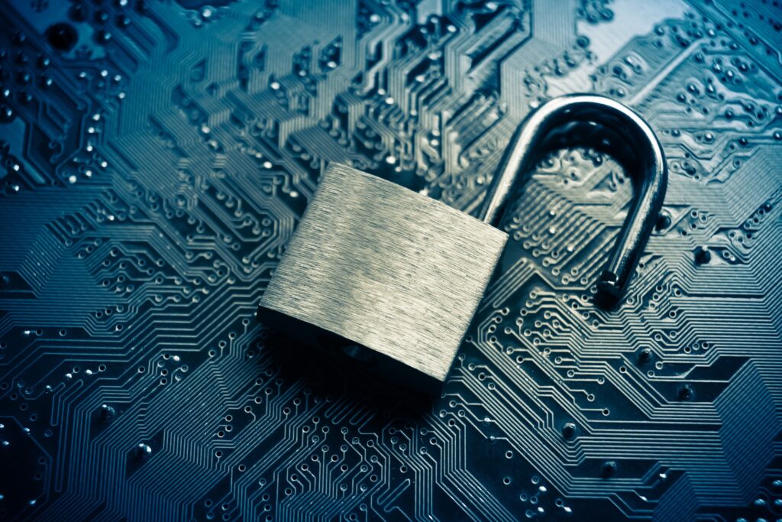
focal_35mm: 82
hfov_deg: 24.6
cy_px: 261
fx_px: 1792
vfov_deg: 16.6
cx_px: 391
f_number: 7.1
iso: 100
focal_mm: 55
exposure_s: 1/20
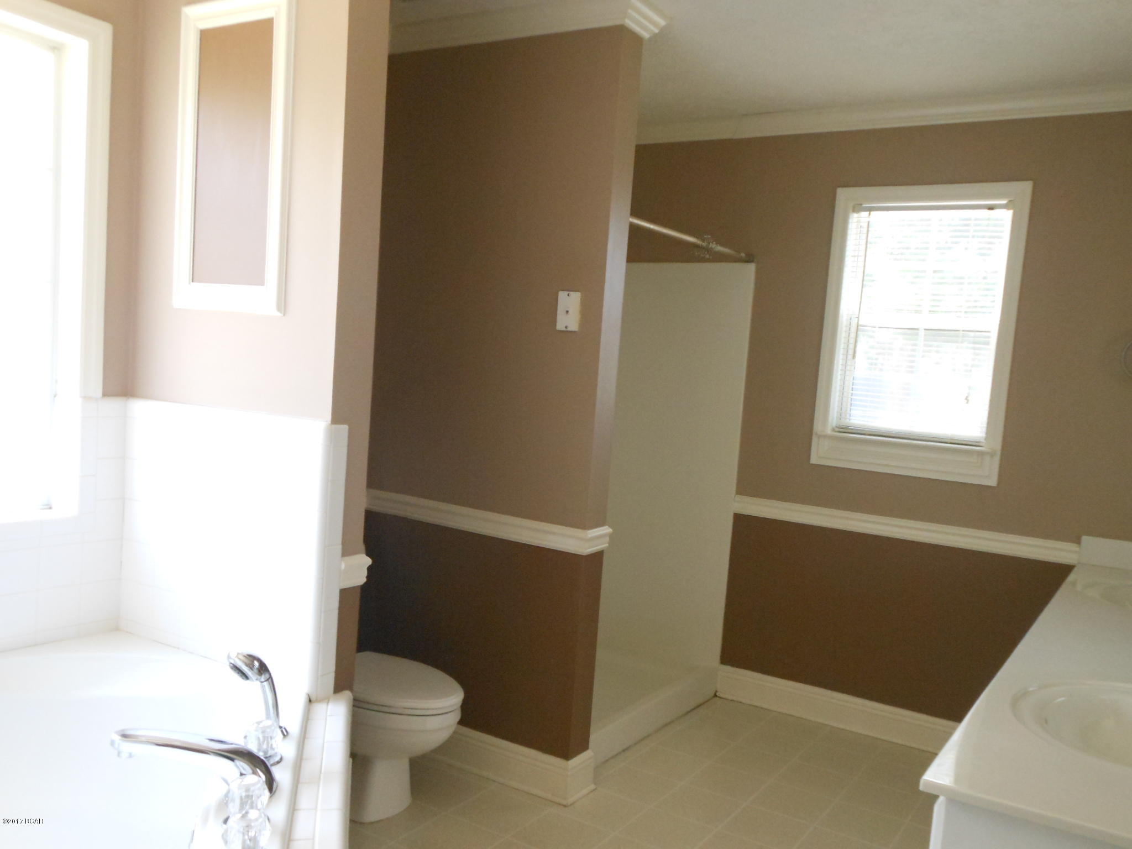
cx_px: 566
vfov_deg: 48.2
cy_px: 424
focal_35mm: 29
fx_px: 948
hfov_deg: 61.7
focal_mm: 5.2
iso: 400
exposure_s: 1/80
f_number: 3.3
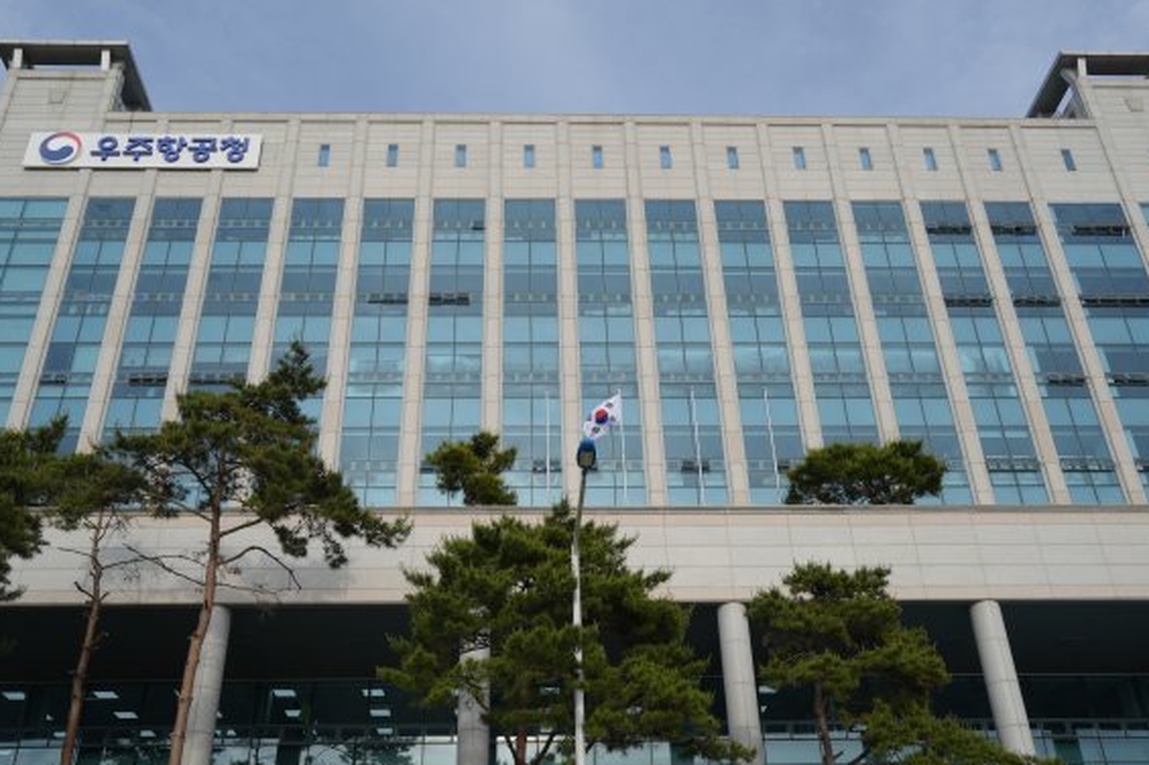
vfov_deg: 38.8
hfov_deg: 55.8
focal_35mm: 34
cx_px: 545
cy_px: 426
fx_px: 1084
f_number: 4
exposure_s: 1/1000
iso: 100
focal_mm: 24
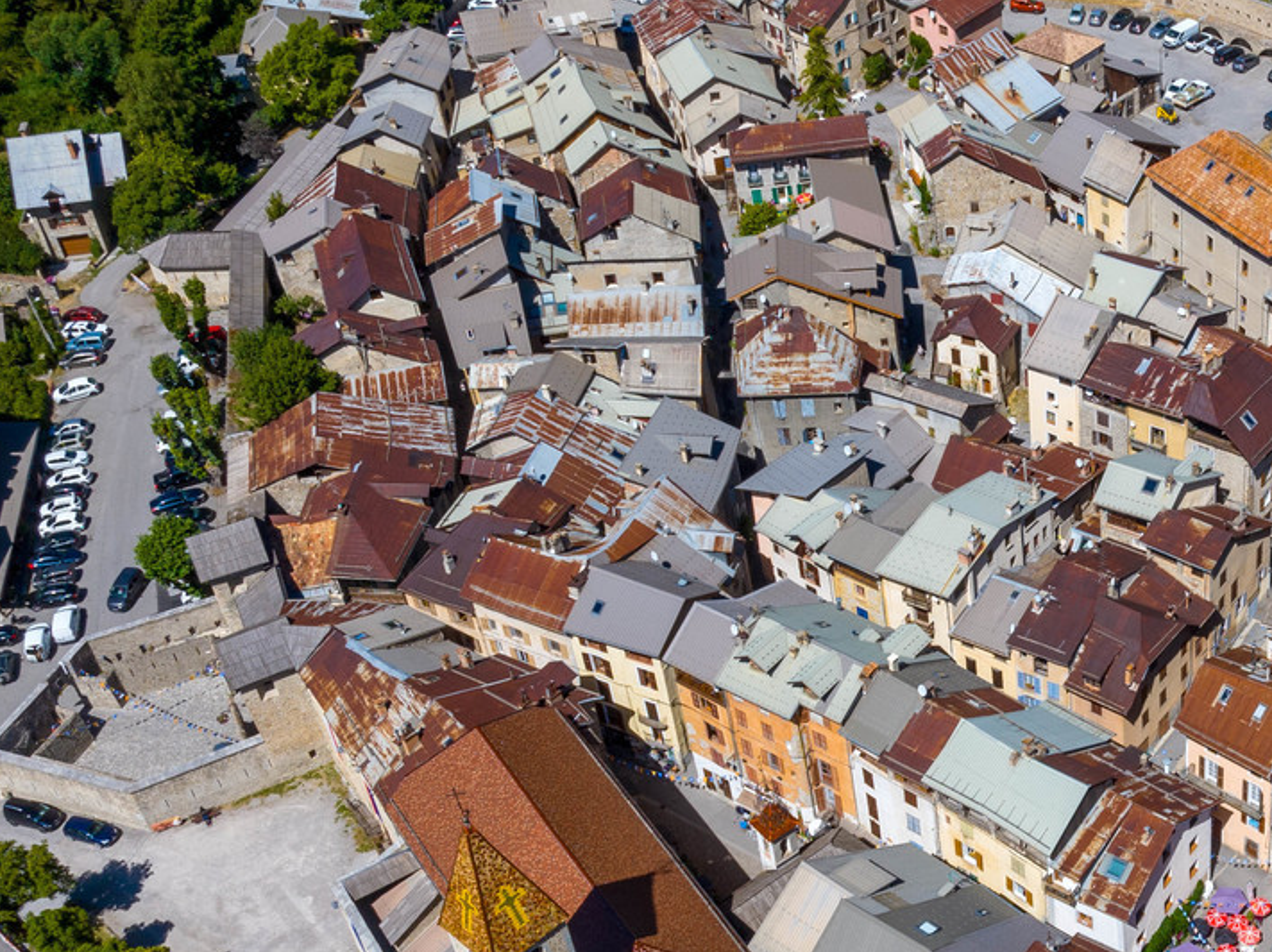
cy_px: 596
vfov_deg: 26.9
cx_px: 1161
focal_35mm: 54
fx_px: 1983
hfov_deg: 33.6
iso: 100
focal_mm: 12.3
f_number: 11
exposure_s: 1/200
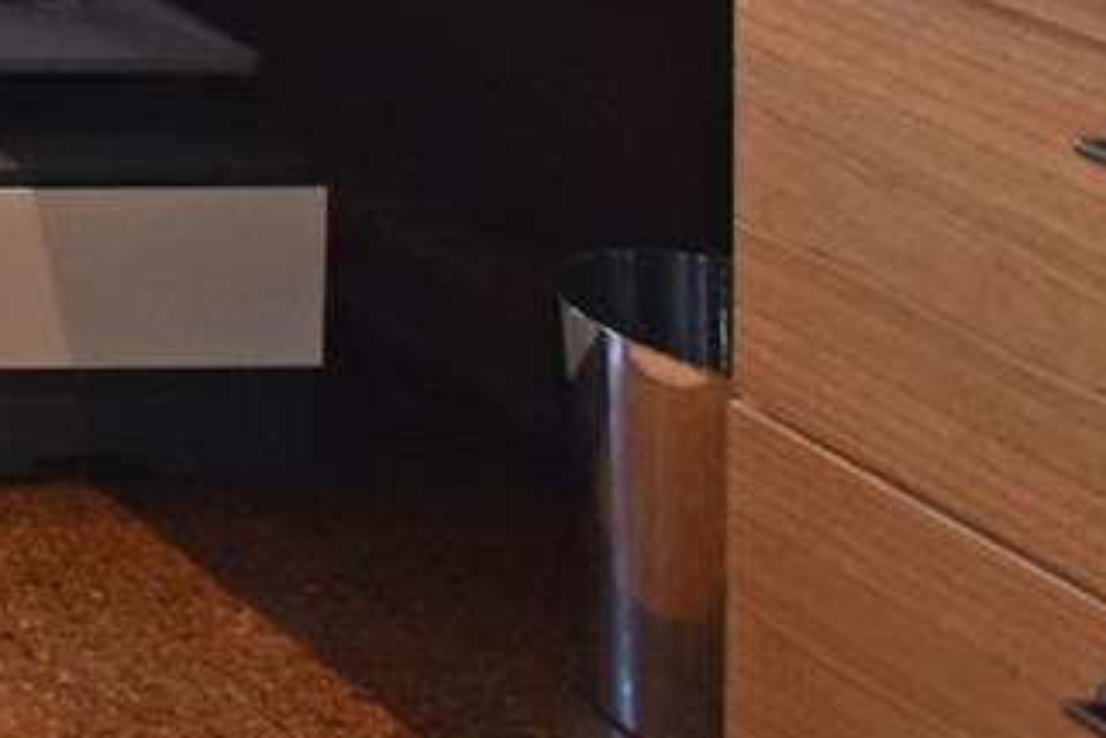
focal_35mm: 105
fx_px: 3231
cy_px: -1188
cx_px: -2112
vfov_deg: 10.6
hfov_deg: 11.7
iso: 800
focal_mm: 11
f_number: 11
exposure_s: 1/160
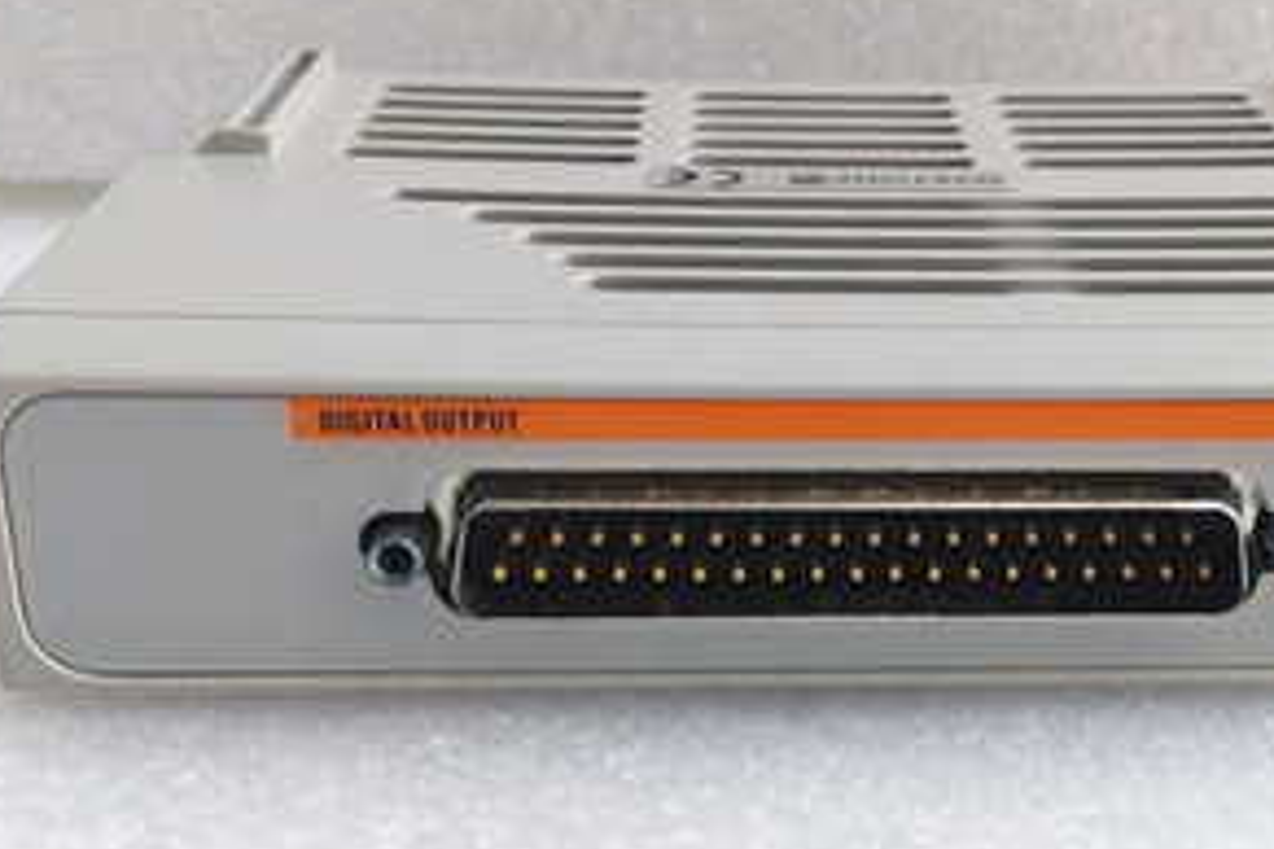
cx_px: 897
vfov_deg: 23.3
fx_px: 2052
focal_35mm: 58
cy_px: 573
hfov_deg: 34.0
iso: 144
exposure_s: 1/33
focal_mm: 3.79
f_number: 2
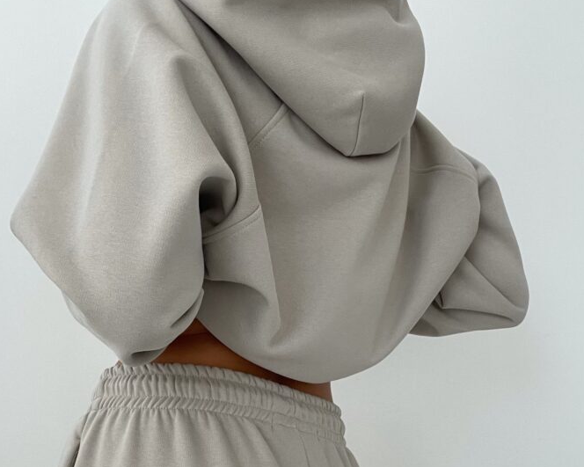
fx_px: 691
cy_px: 393
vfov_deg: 35.7
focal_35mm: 40
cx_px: 295
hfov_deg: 45.8
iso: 100
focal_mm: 2.71
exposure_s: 1/60
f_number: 2.2
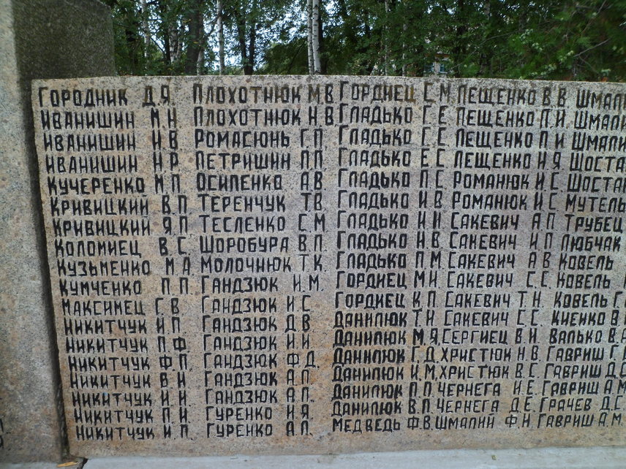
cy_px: 234
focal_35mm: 30
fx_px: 543
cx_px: 313
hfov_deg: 60.0
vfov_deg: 46.8
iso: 80
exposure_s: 1/180
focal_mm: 5.7
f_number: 3.5
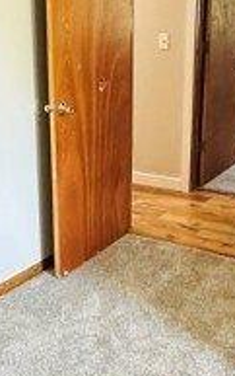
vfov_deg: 34.5
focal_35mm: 59
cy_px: 185
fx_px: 603
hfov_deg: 21.7
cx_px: 45
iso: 400
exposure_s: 1/60
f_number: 2.2
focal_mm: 2.22
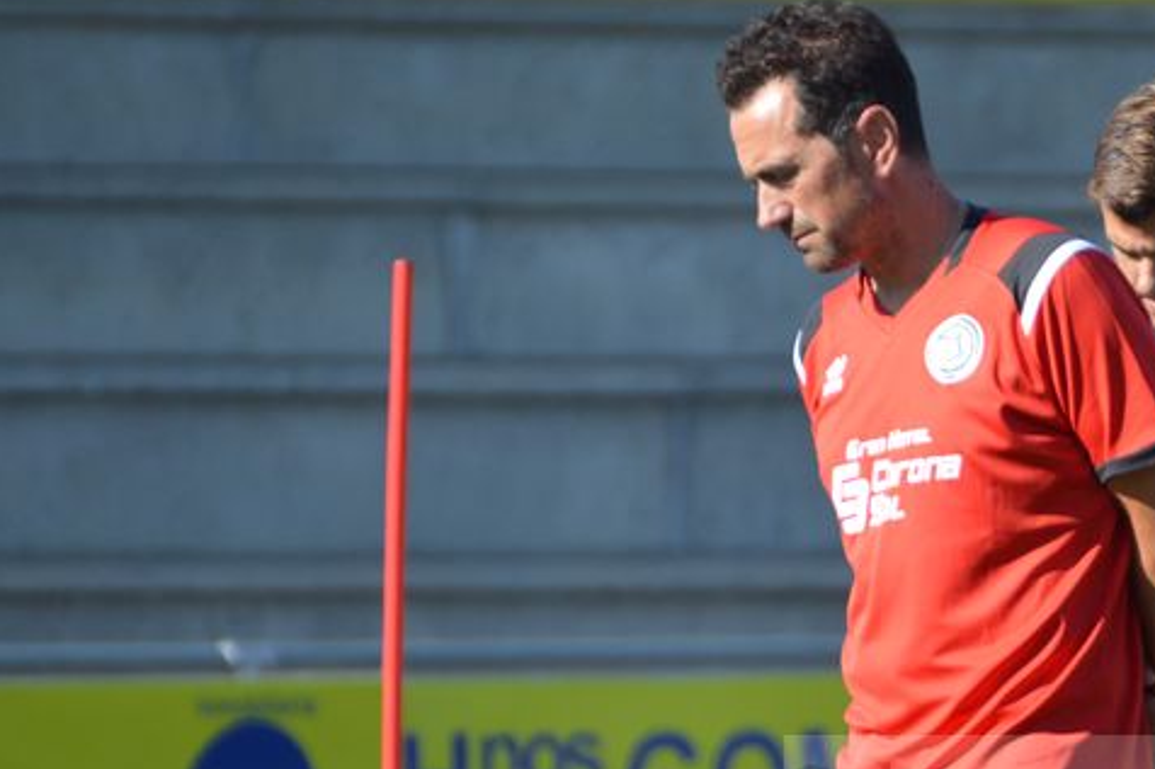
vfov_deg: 1.5
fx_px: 28799
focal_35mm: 898
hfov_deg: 2.3
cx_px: 1102
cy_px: 539
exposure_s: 1/1000
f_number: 5.6
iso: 400
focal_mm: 300
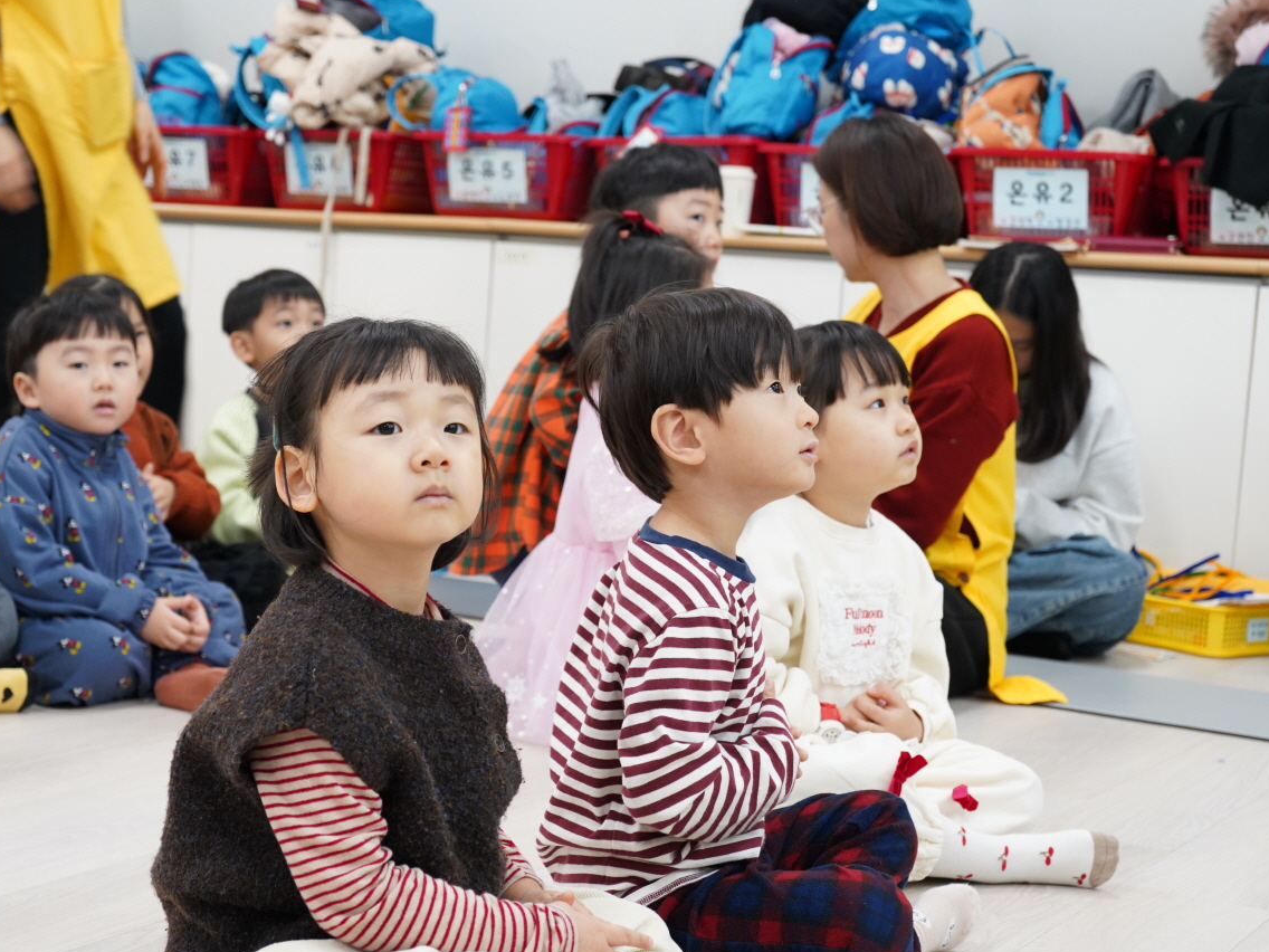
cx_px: 589
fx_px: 2420
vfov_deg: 22.3
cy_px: 478
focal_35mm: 66
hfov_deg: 29.4
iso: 2500
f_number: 6.3
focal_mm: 60
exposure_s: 1/60
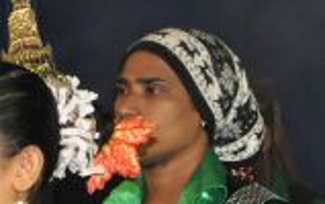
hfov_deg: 8.7
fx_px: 2041
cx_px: -256
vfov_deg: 5.7
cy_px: 222
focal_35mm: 230
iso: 800
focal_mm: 40
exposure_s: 1/60
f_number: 4.5
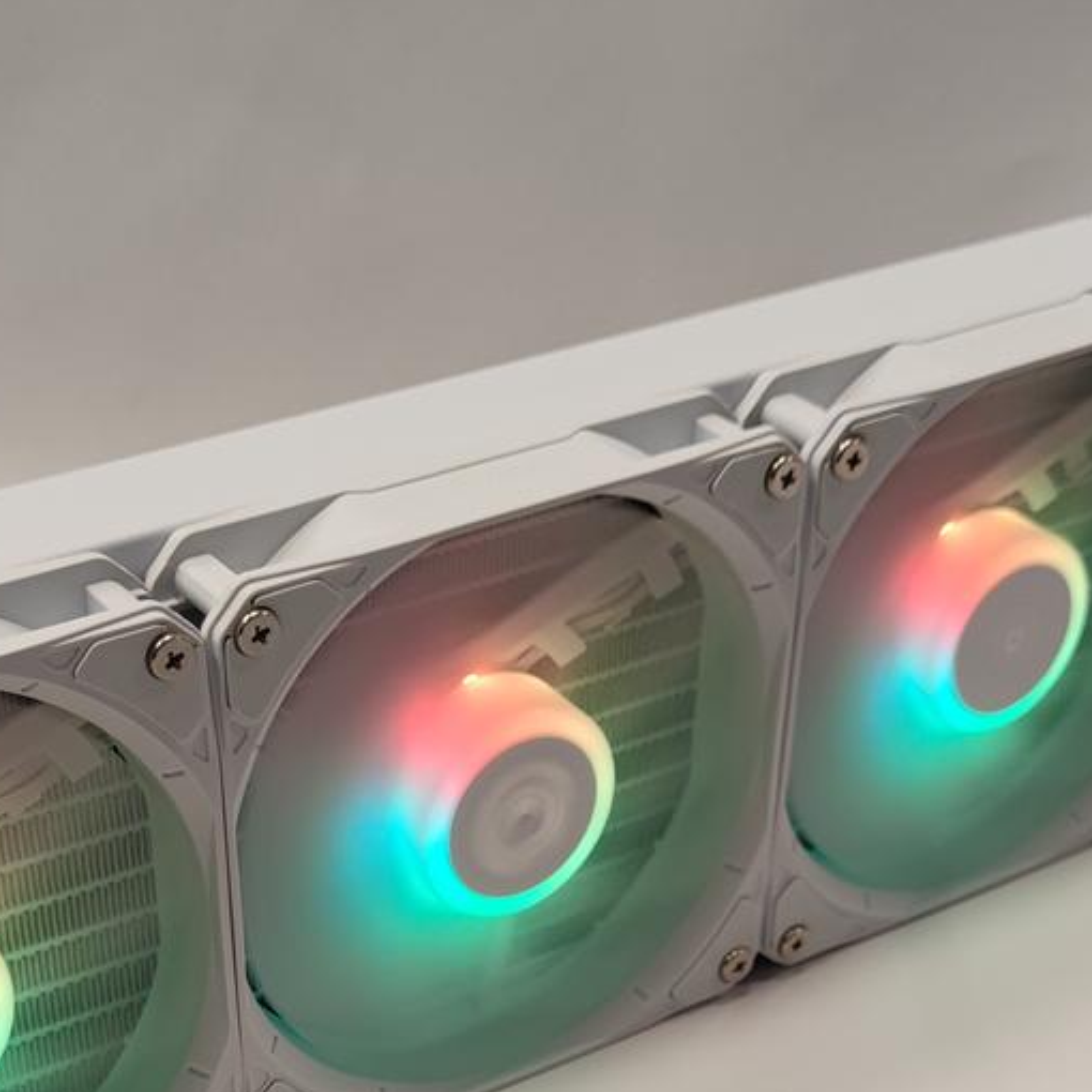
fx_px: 2320
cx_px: 548
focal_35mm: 65
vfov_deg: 24.8
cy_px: 1179
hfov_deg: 26.5
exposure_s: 1/100
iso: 180
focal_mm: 6.78
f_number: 1.85
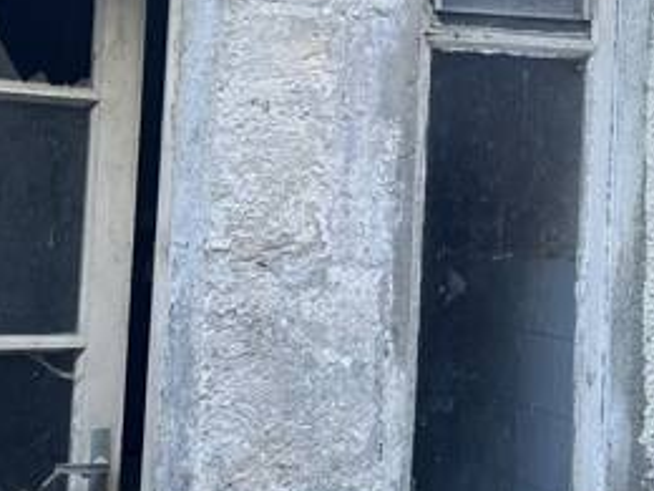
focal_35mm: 80
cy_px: 151
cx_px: 372
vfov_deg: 18.4
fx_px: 1511
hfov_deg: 24.4
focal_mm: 5.1
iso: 80
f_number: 1.6
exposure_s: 1/121
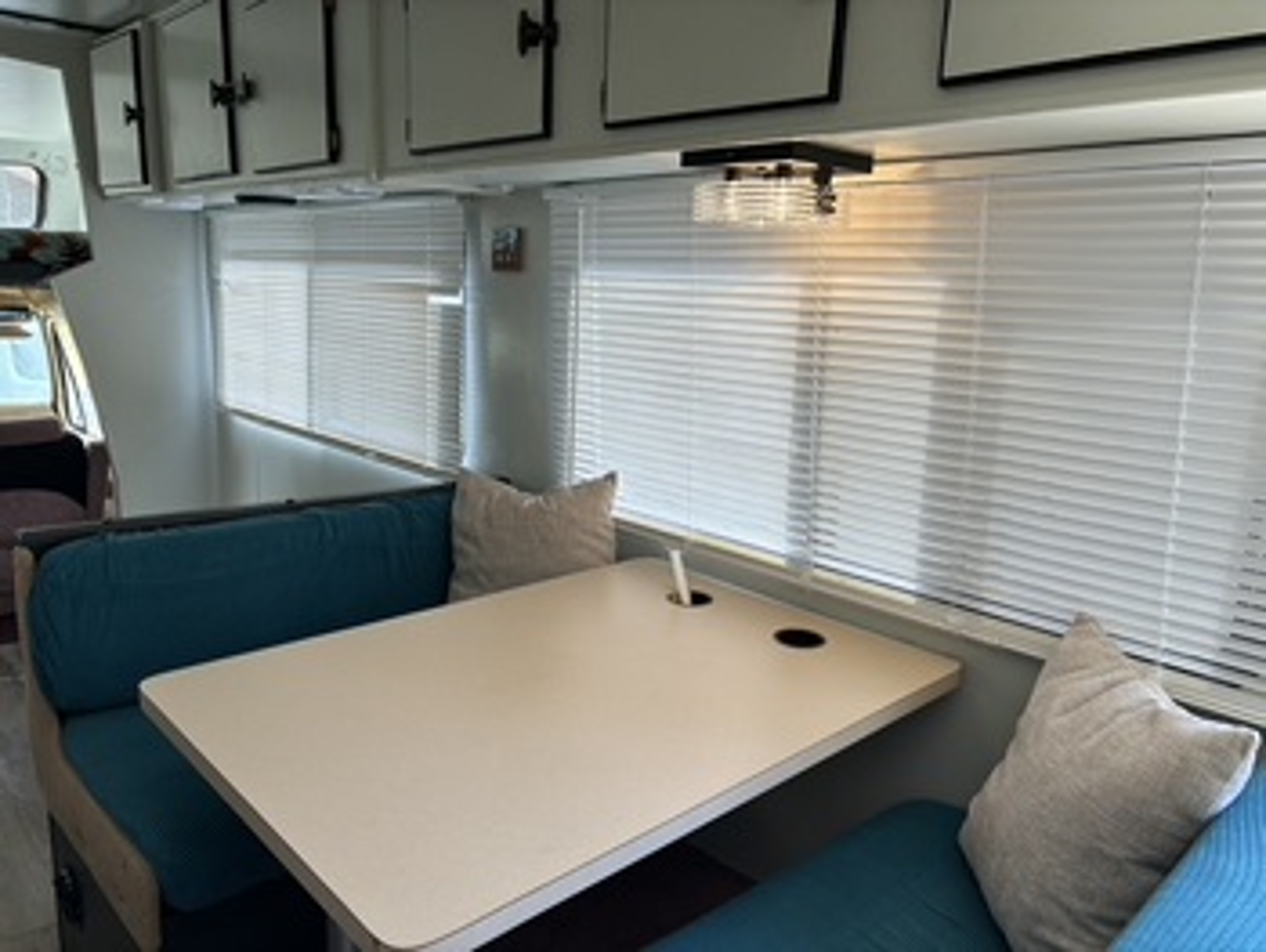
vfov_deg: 53.1
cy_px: 476
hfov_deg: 67.3
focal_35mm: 26
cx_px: 633
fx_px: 952
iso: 40
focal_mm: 5.96
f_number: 1.6
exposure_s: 1/120
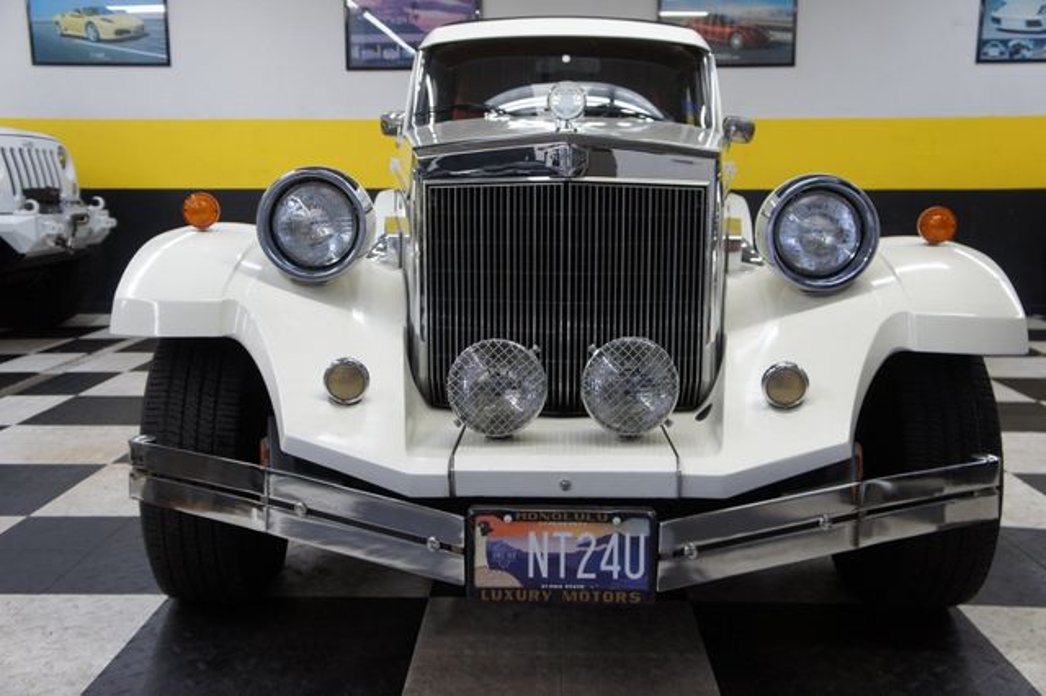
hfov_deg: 51.3
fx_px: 1089
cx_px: 523
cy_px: 348
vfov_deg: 35.5
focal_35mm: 38
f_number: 4
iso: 320
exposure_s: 1/40
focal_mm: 25
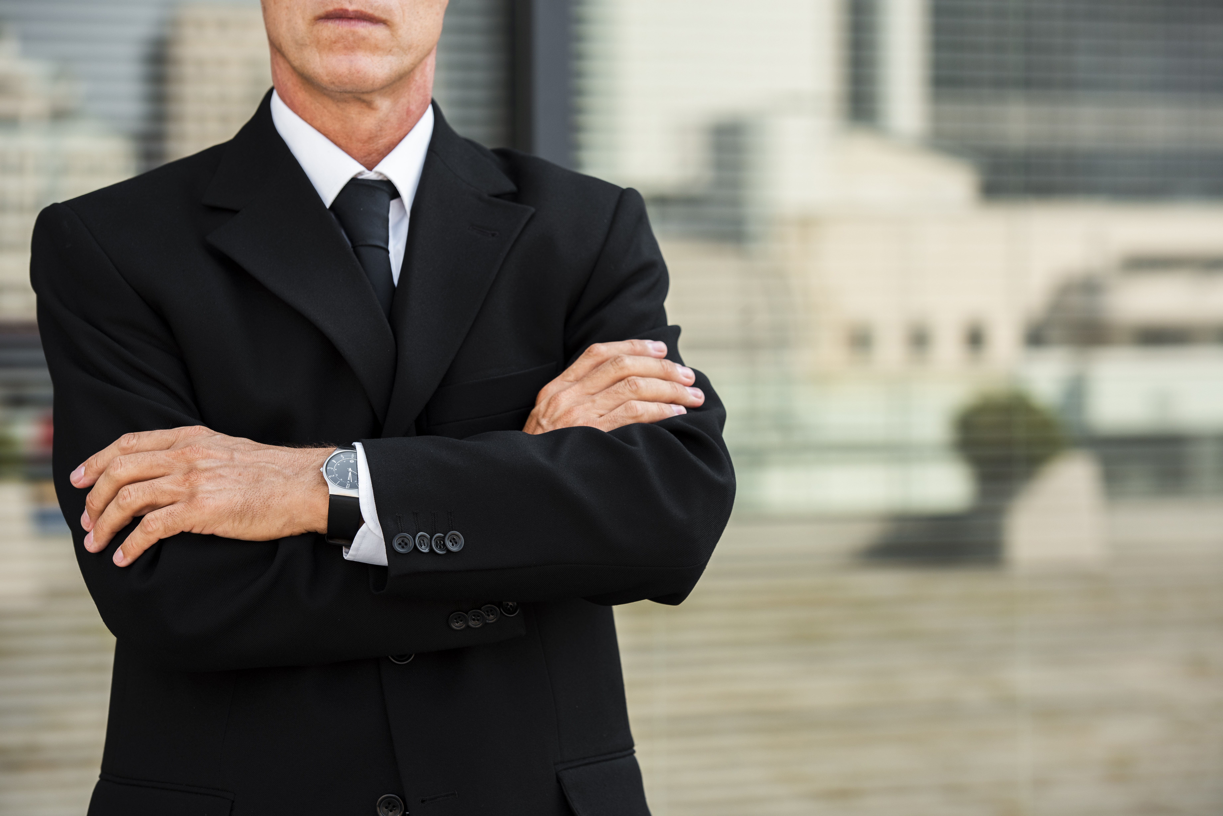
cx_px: 612
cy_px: 408
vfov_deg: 12.2
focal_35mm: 112
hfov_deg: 18.3
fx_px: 3806
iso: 200
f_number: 5
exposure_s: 1/250
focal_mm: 112
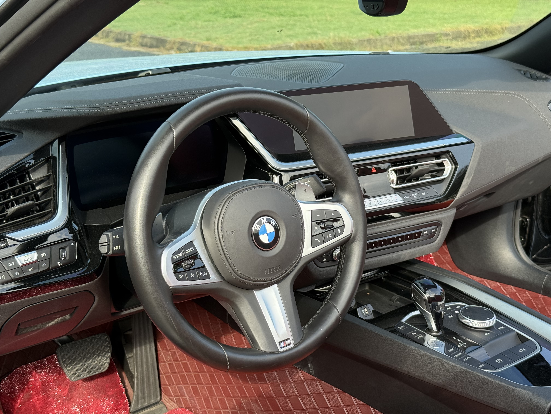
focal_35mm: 48
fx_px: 764
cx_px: 276
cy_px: 207
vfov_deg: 30.3
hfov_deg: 39.7
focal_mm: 6.76
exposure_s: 1/636
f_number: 1.78
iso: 80
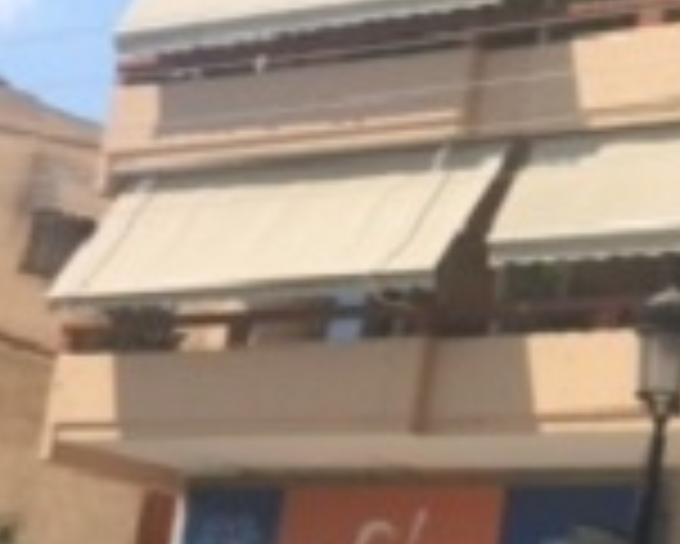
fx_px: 2598
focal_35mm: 129
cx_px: 1112
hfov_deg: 13.7
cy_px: 285
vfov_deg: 12.0
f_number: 2.2
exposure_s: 1/2053
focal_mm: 4.15
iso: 32
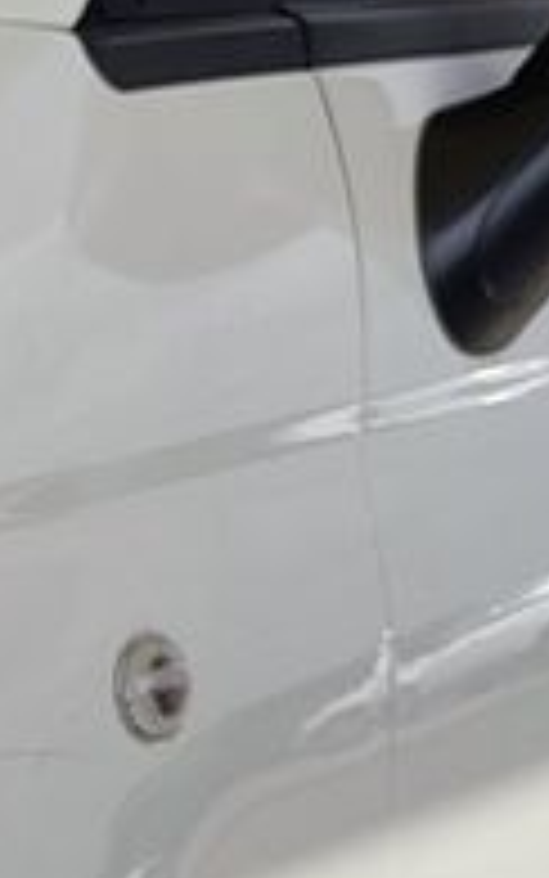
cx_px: -1602
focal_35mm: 150
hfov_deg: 6.9
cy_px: 991
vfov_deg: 13.6
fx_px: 3588
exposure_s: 1/2000
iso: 50
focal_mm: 6.19
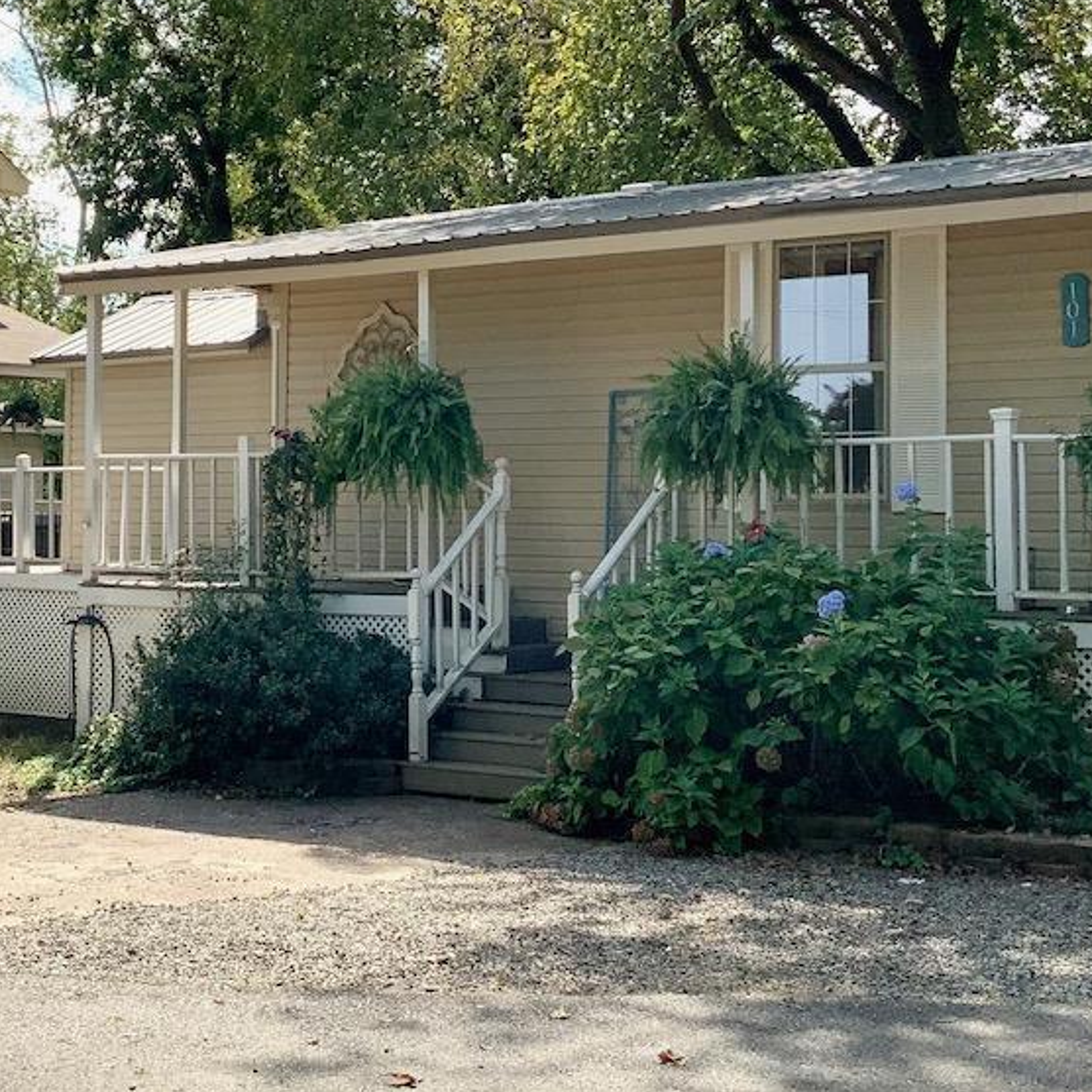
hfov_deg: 28.9
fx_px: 2106
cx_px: 357
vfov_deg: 29.0
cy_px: 440
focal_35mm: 59
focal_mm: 3
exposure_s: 1/1279
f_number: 1.8
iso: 16
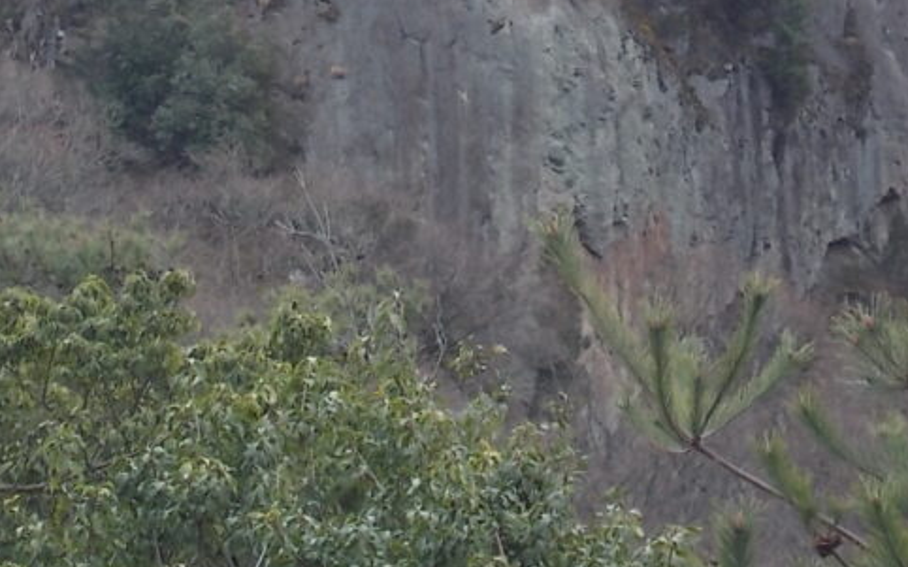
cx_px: 256
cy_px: -105
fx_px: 5517
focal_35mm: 223
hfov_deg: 9.4
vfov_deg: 5.9
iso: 80
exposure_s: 1/125
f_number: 5.5
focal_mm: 17.6
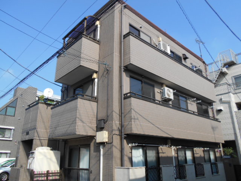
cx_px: 120
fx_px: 181
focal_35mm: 26
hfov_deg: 67.3
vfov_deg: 53.1
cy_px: 90
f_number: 3.2
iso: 80
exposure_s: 1/800
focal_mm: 4.6
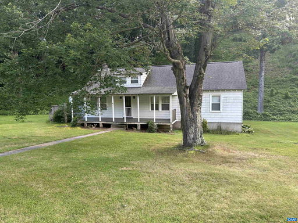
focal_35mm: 26
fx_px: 224
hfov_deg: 67.3
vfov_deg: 53.1
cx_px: 149
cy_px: 112
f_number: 1.5
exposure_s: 1/126
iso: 32
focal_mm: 5.7
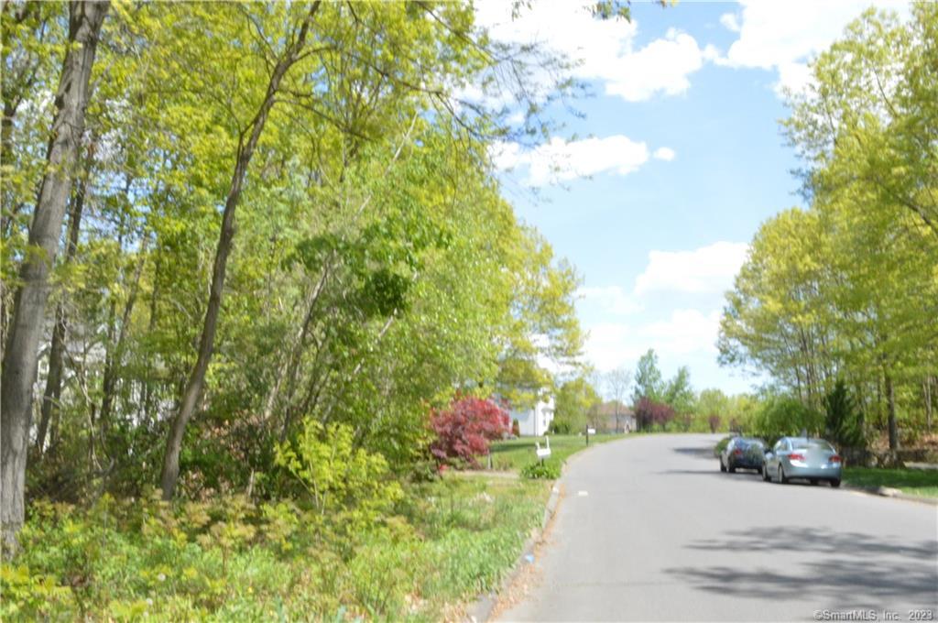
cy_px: 312
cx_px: 469
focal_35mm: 39
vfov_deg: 34.1
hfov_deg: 49.6
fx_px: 1015
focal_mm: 26
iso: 1600
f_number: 29
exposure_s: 1/80
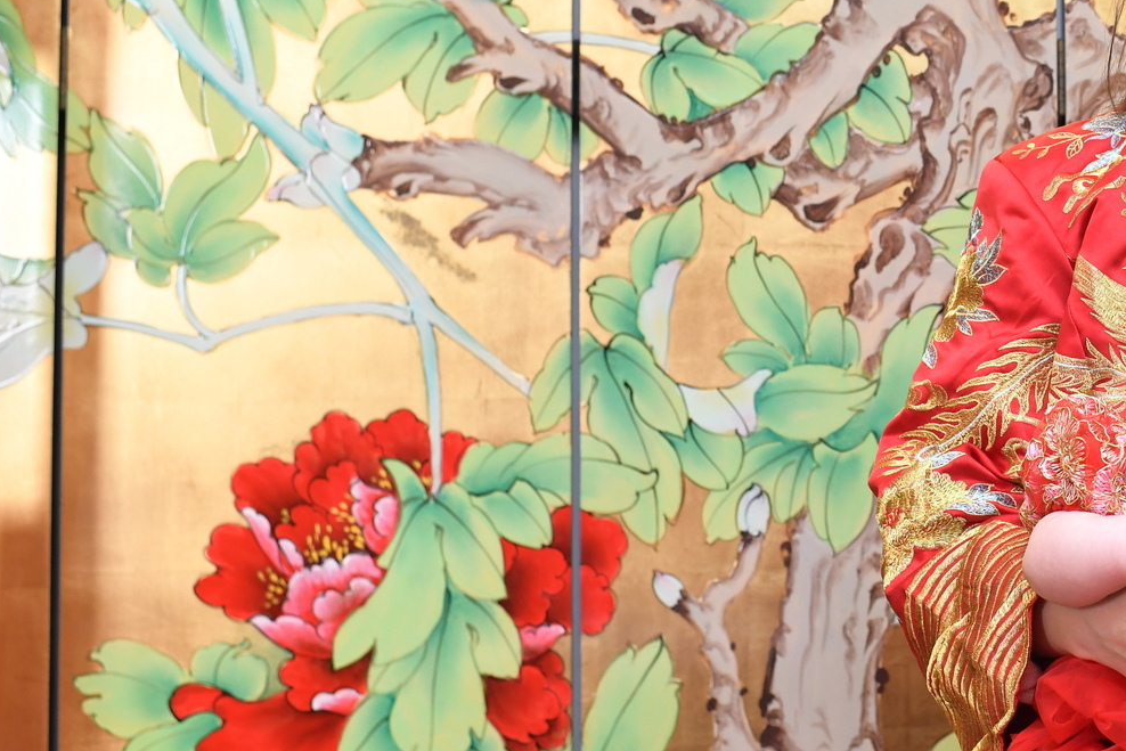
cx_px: 1281
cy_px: 150
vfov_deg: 16.0
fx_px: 2659
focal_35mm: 85
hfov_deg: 22.4
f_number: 4.5
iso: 1000
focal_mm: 35
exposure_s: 1/200
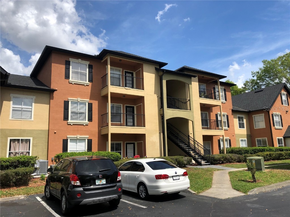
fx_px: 235
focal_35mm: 28
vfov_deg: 49.7
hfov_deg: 63.4
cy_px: 108
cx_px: 145
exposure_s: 1/2288
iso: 20
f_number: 1.8
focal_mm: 3.99
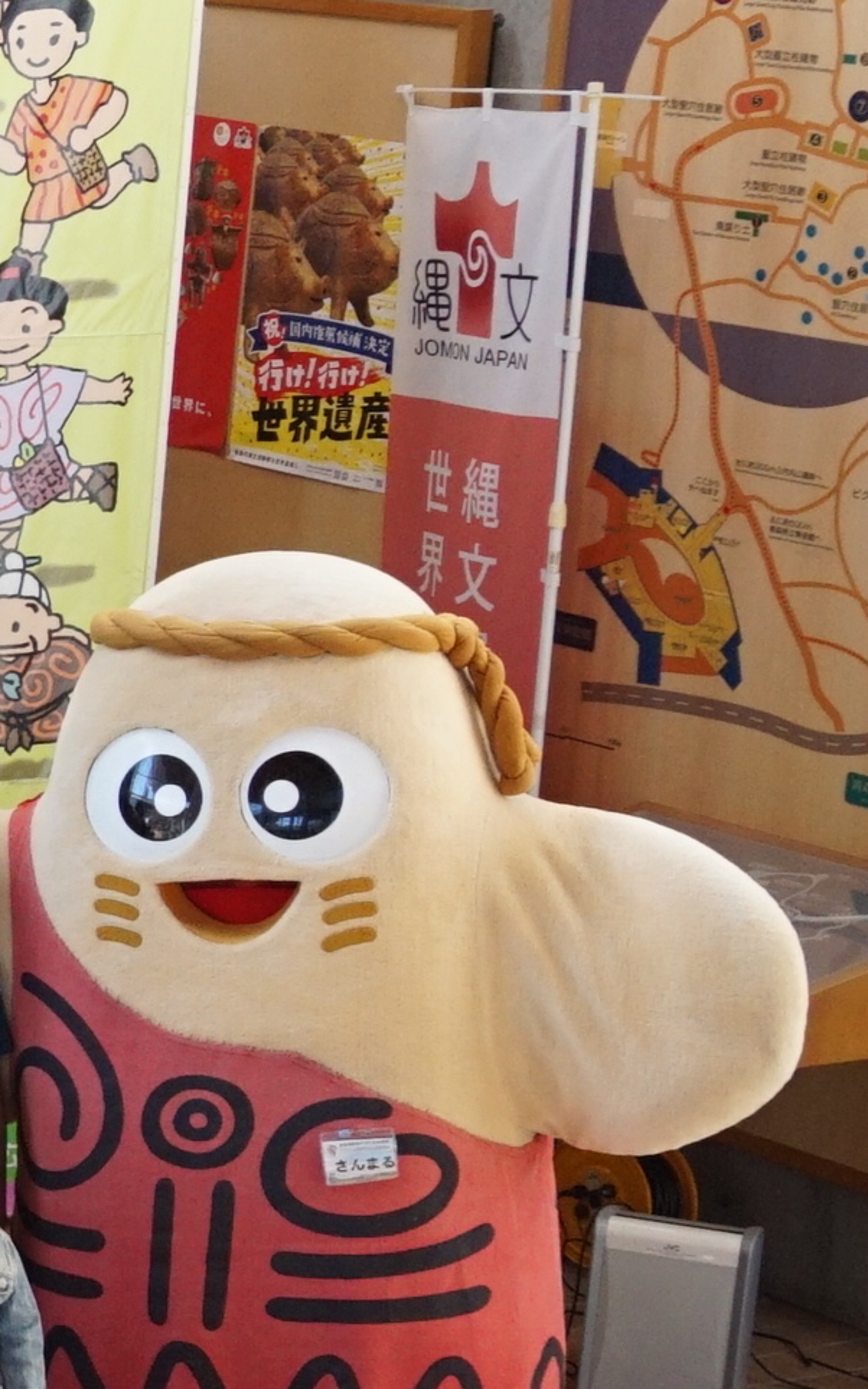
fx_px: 4884
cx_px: -1791
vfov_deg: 16.2
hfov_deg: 8.4
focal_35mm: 129
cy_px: 848
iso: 800
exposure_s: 1/125
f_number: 6.3
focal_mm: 21
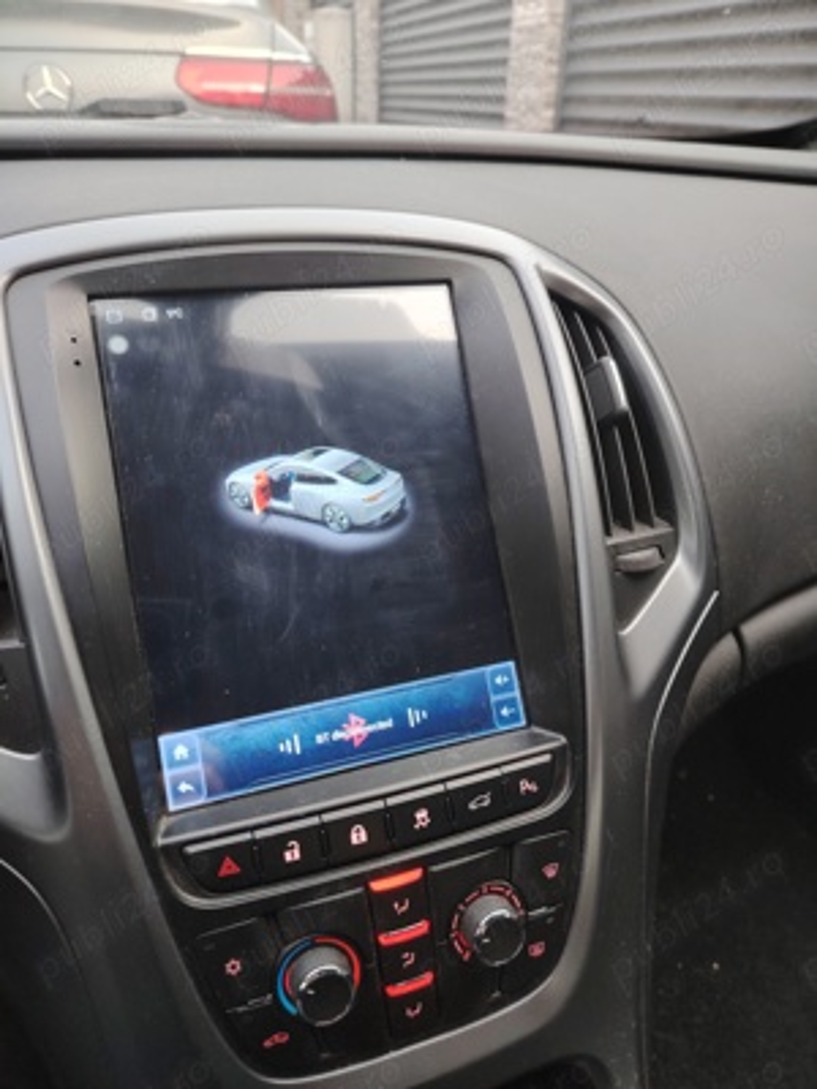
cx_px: 408
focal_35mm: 24
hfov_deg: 56.8
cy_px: 544
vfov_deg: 71.6
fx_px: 755
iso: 809
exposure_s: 1/50
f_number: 1.75
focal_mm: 5.25
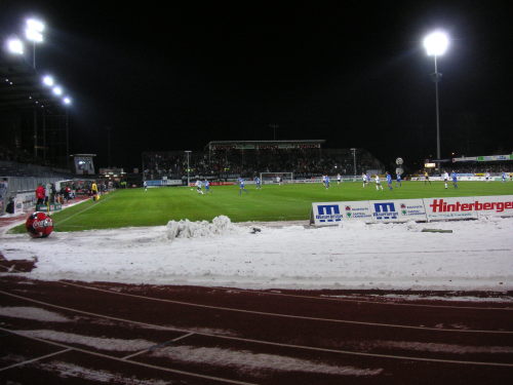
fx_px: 548
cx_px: 256
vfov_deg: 38.7
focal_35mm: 37
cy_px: 192
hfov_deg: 50.1
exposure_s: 1/45
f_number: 2.8
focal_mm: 6.1
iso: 100
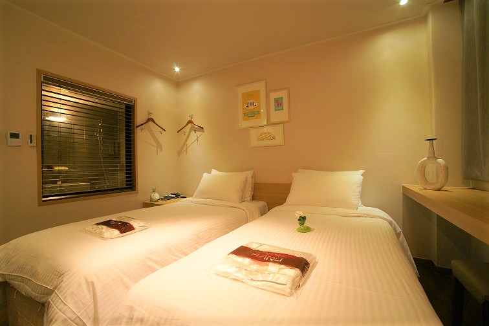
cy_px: 163
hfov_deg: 96.7
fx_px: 217
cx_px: 244
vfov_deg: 73.7
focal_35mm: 16
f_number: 11
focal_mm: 16
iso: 160
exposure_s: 1
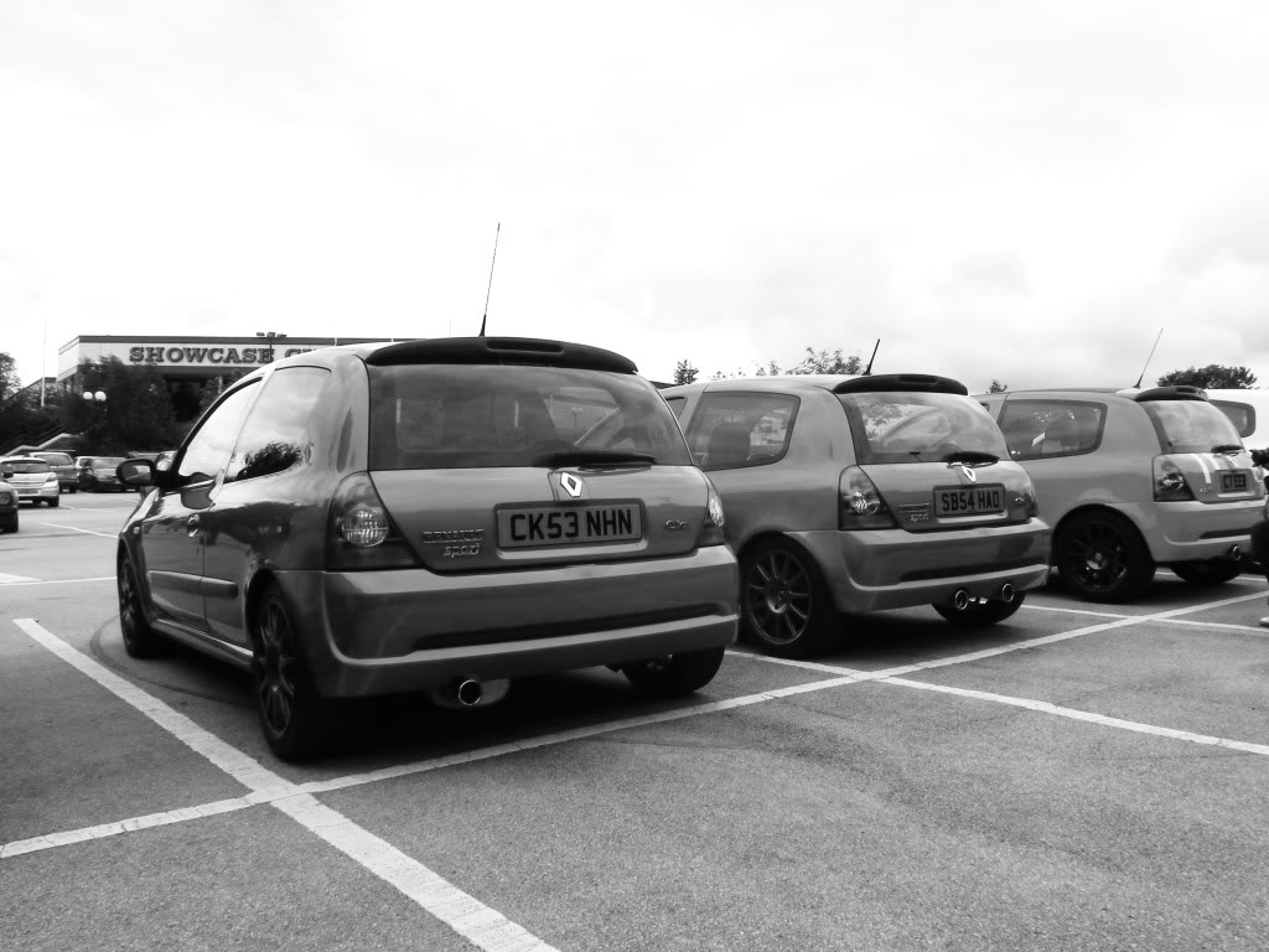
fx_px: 1063
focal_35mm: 29
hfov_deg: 61.7
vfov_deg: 48.2
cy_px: 476
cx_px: 634
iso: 160
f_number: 8
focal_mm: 5.2
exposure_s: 1/407
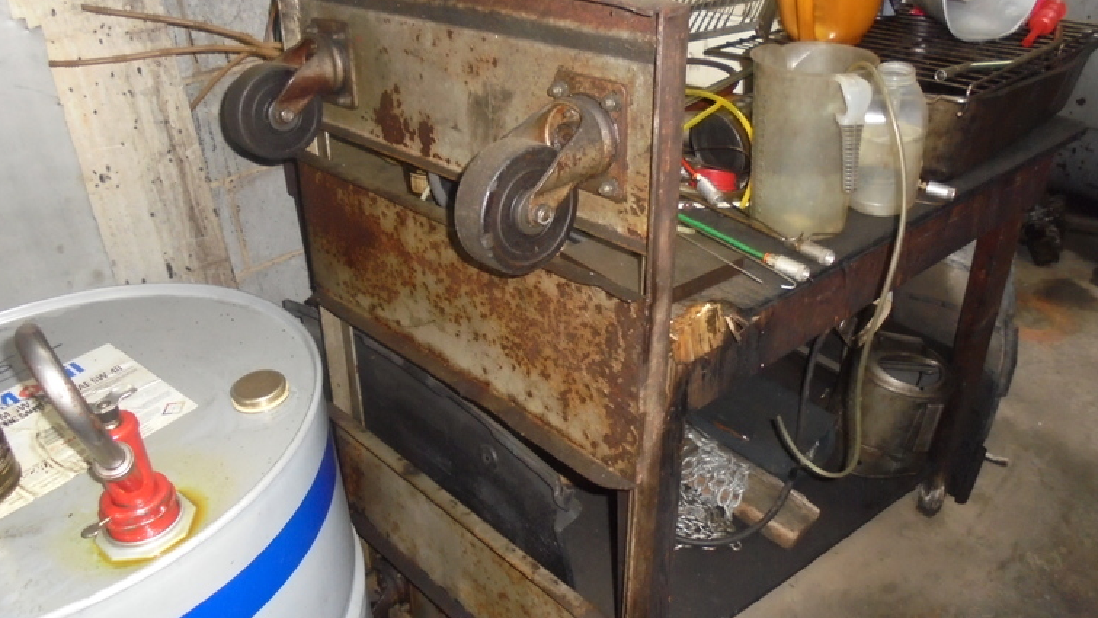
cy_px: 284
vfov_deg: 40.2
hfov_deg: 66.1
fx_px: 844
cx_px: 543
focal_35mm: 29
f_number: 3.5
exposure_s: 1/30
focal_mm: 4.6
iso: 400
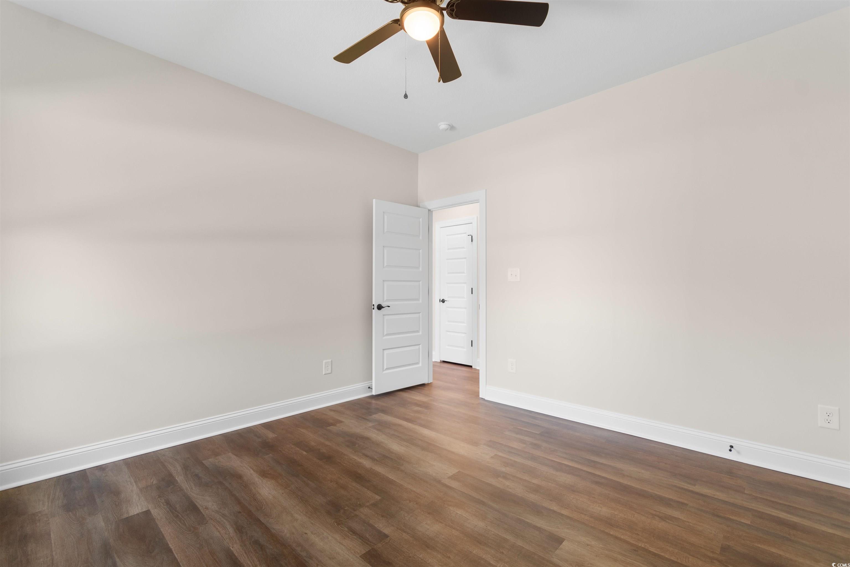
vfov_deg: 77.3
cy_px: 284
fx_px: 354
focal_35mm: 15
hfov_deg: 100.4
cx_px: 425
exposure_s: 1
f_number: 4.5
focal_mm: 10
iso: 100
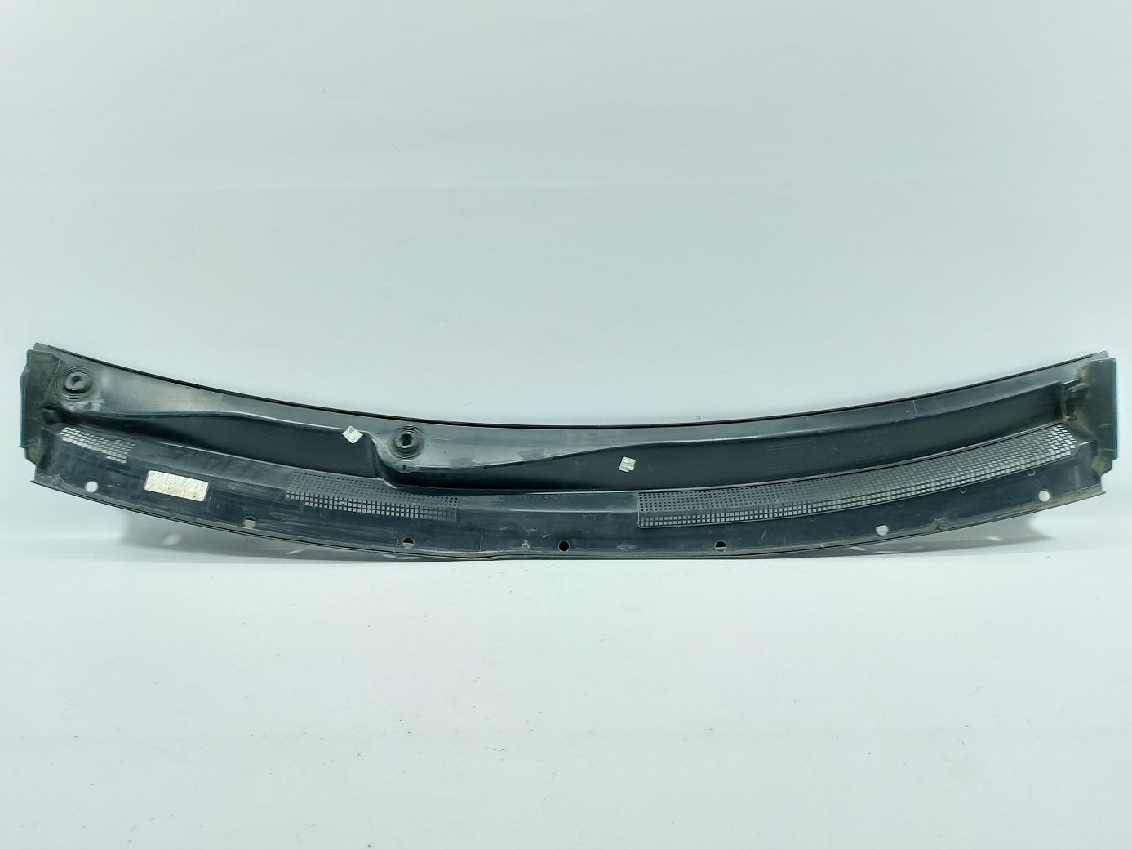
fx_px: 785
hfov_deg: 71.6
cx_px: 566
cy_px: 424
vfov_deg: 56.8
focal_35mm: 24
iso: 125
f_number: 1.8
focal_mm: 5.23
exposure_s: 1/50
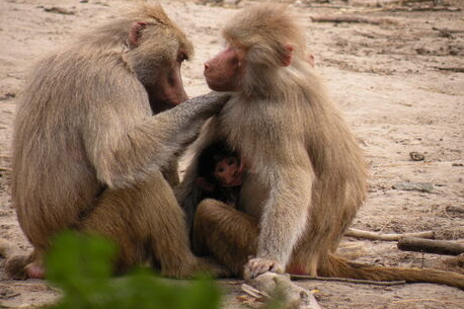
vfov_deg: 2.7
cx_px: 232
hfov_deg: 4.1
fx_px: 6545
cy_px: 163
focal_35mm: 508
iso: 64
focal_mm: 84.2
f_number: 4.5
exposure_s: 1/214
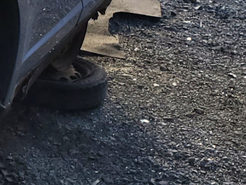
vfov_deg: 11.7
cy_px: -16
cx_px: -292
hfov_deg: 13.0
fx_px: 888
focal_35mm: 125
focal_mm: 4.3
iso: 50
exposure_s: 1/381
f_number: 2.4
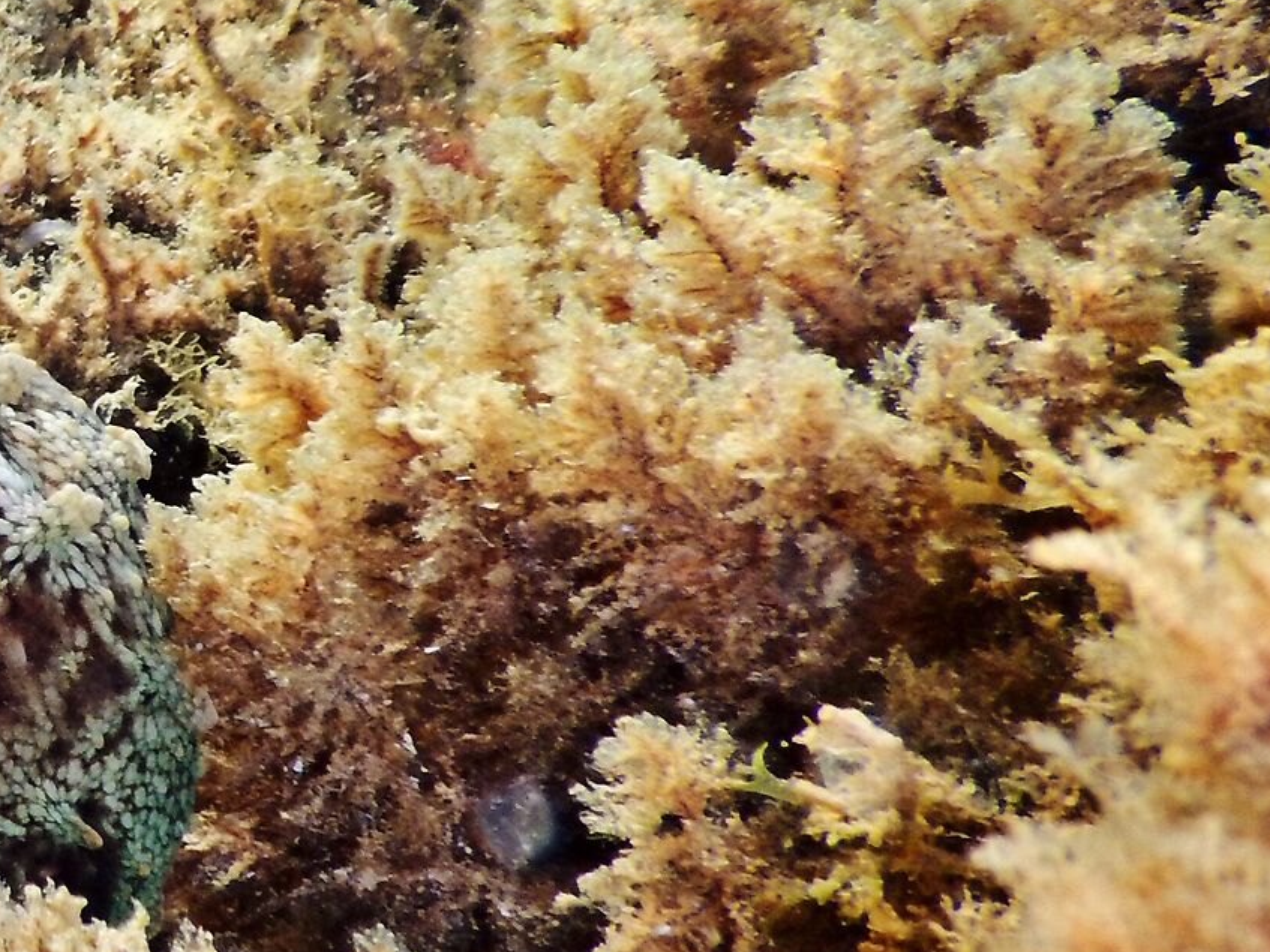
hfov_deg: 24.1
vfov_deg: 21.6
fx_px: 2494
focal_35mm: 68
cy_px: 469
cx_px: -493
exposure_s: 1/250
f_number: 2.8
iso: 125
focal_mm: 4.3
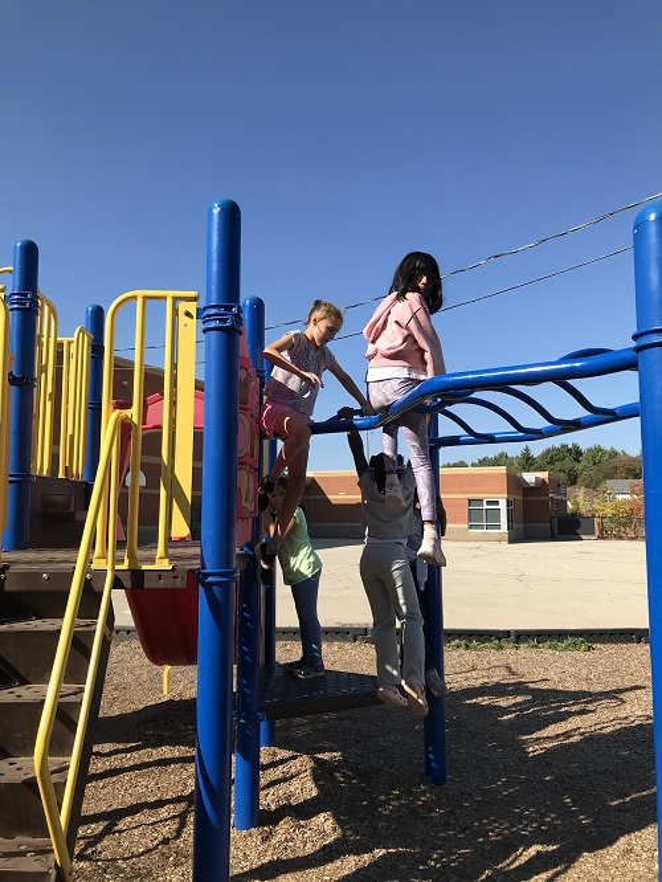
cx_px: 331
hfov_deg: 49.8
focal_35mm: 28
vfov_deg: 63.4
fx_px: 714
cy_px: 441
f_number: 1.8
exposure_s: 1/2179
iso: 20
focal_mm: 3.99
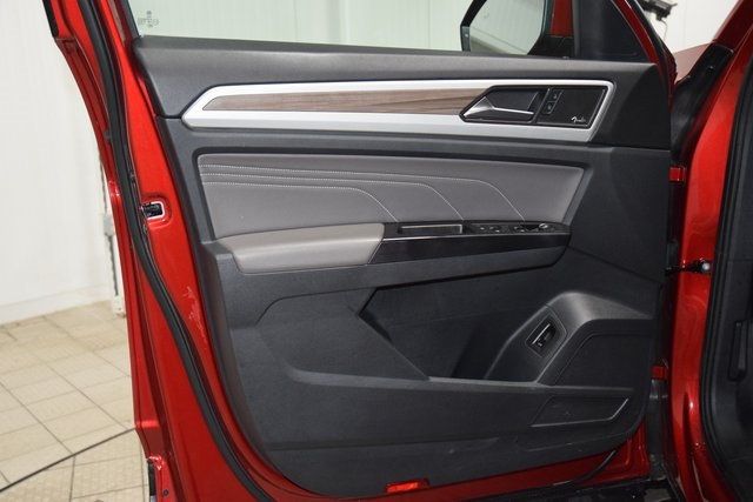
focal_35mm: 40
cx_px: 376
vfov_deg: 33.0
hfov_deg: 47.9
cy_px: 251
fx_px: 847
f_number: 3.8
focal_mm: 27
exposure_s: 1/125
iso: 2500
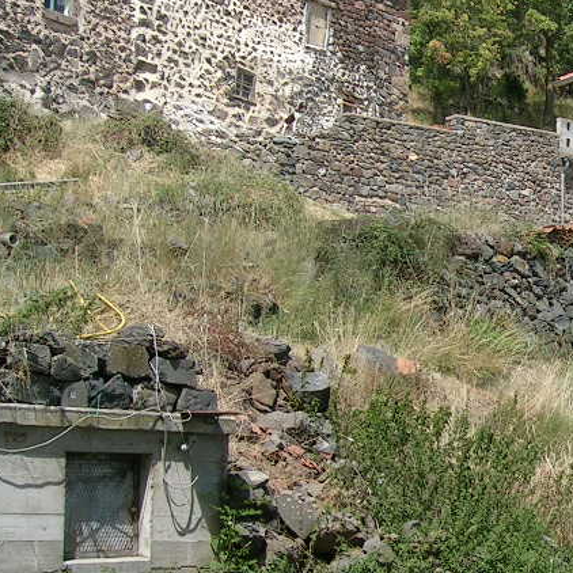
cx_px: 665
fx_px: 1405
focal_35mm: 75
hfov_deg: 21.6
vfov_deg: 23.1
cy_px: 291
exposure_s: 1/303
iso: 50
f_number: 4.8
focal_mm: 5.4
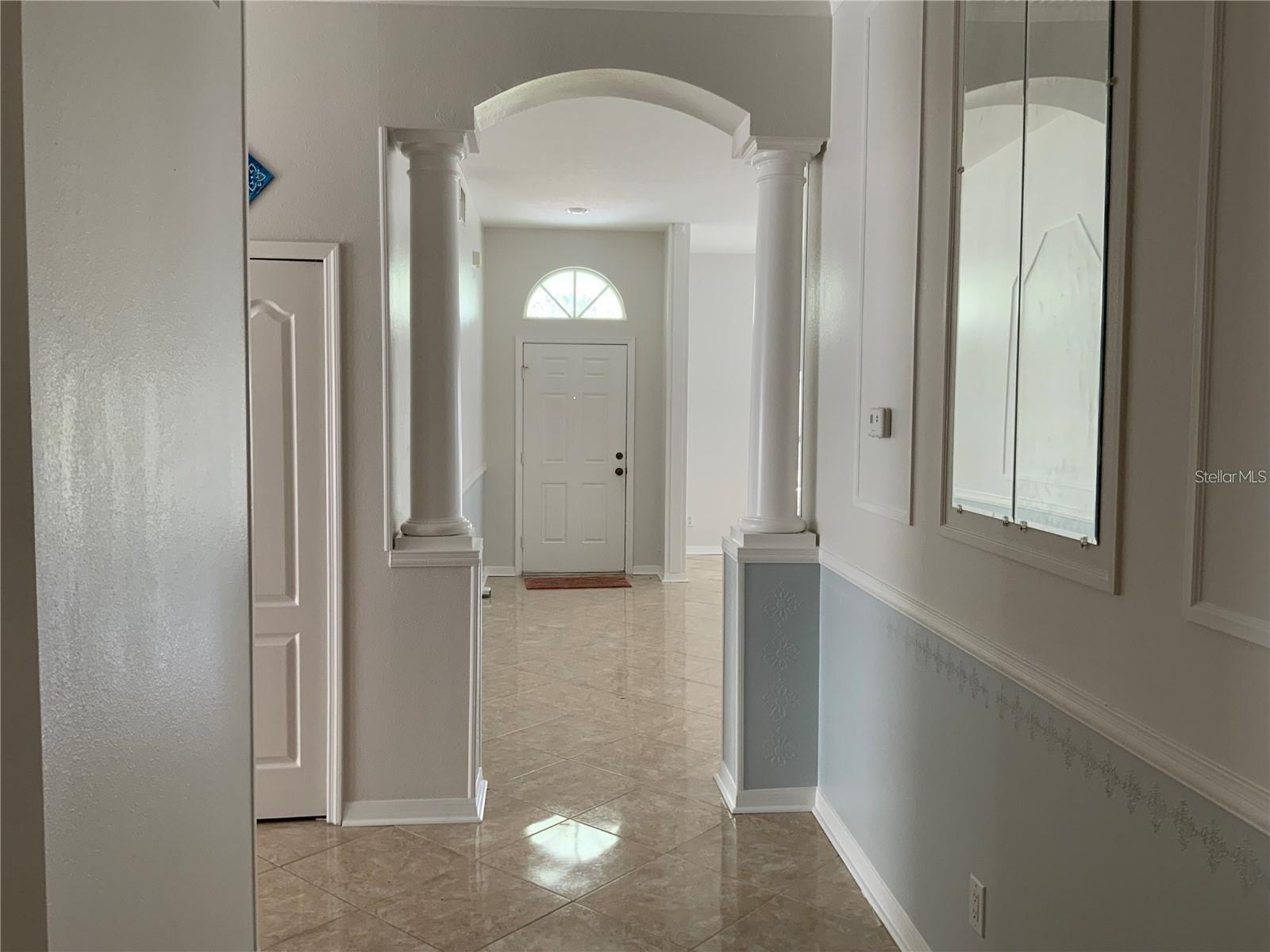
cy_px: 476
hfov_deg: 61.7
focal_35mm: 29
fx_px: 1064
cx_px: 635
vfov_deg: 48.2
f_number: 1.8
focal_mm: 3
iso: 50
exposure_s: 1/60
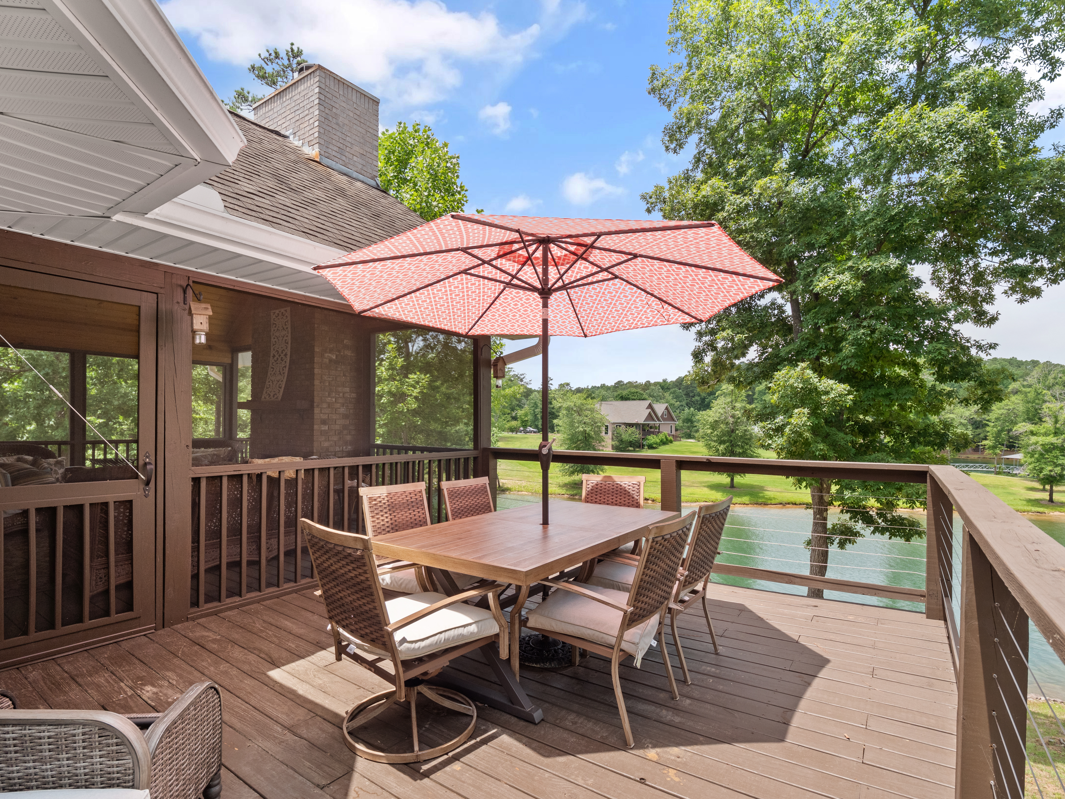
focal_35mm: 16
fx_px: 492
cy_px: 400
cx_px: 532
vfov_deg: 78.1
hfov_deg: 94.5
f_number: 5.6
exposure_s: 1/250
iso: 400
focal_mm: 8
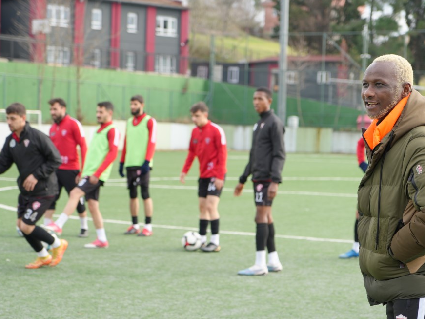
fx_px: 1093
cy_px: 174
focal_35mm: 89
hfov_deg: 22.0
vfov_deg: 16.6
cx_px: 236
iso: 100
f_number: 4
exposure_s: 1/200
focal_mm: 70
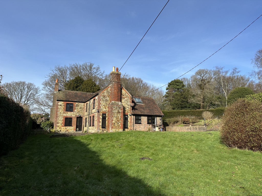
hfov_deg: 71.6
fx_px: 182
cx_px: 131
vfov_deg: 56.8
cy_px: 98
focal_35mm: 24
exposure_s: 1/3597
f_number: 1.78
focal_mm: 6.86
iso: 80
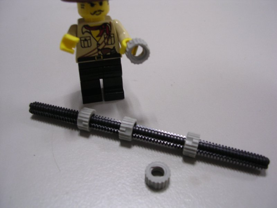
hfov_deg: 49.0
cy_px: 104
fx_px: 304
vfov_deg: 37.7
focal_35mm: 38
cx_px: 138
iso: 100
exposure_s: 1/5.3
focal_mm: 5.8
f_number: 2.8
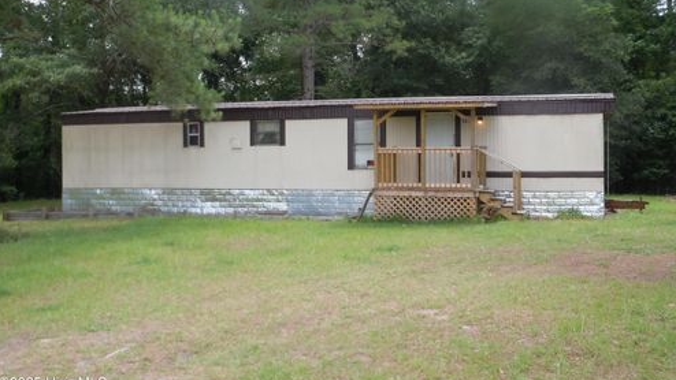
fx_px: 771
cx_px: 339
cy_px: 150
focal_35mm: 43
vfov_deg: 27.7
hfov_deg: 47.4
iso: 100
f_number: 4.3
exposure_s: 1/125
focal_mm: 6.9
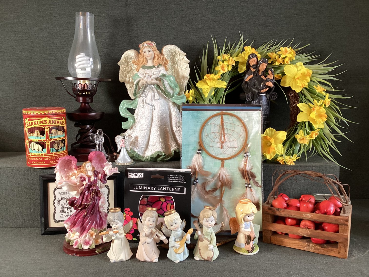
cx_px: 184
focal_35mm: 31
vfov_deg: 45.4
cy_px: 138
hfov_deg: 58.3
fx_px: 330
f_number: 2.4
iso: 160
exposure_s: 1/50
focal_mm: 3.3
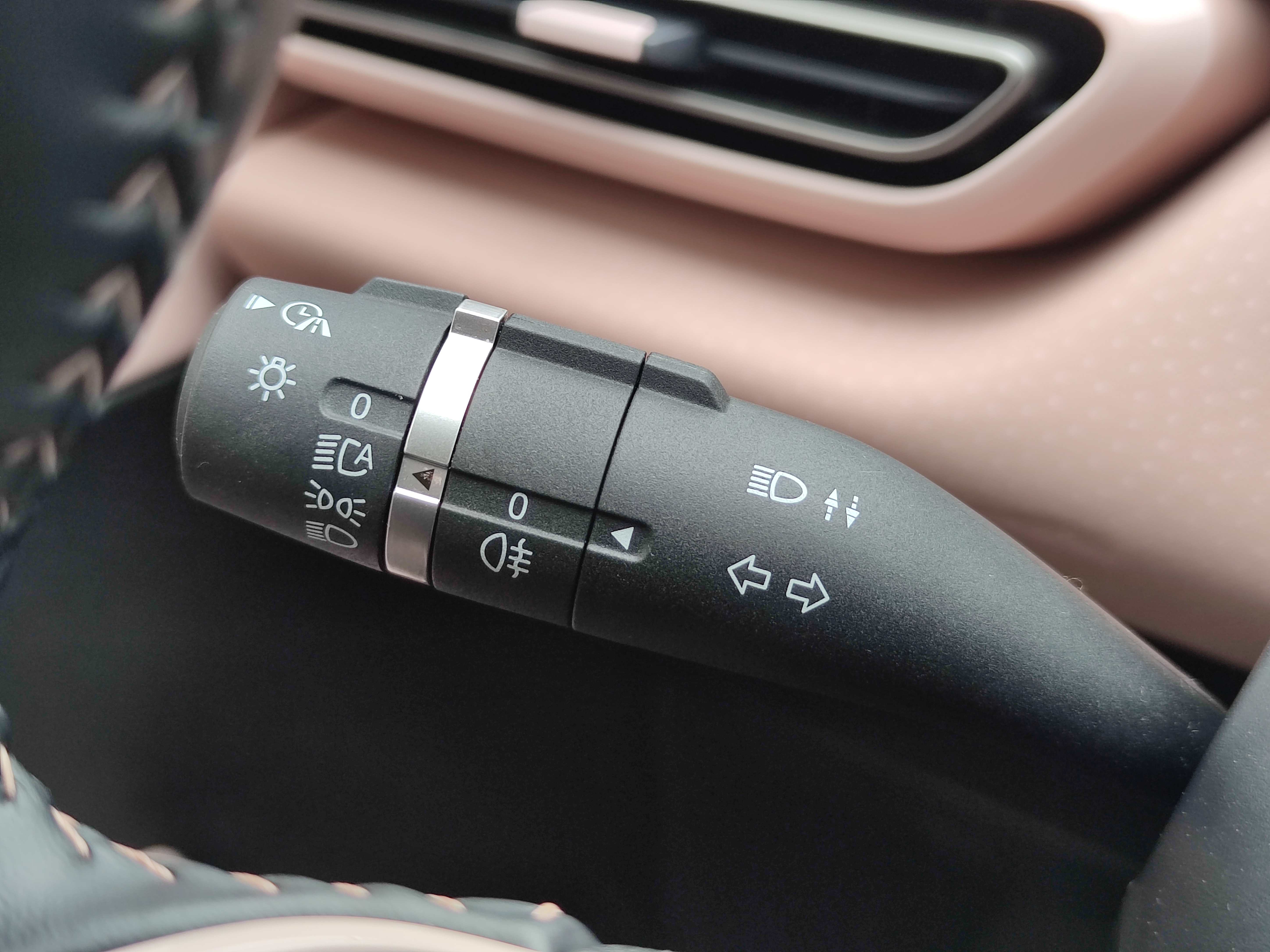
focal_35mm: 48
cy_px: 476
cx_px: 635
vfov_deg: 30.3
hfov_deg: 39.7
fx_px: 1761
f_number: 1.69
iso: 51
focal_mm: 6.72
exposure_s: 1/100
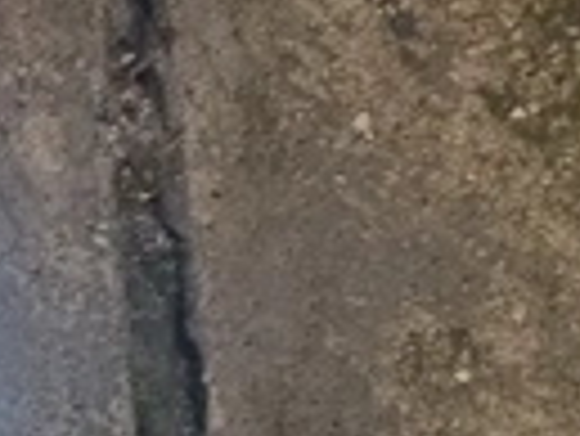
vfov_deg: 6.8
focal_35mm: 202
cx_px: -1349
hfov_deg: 7.9
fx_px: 3388
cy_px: 1241
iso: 50
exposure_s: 1/277
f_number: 1.8
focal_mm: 5.4
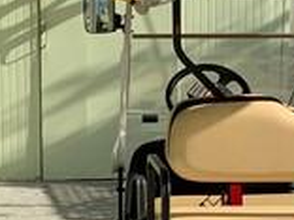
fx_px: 1614
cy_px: 318
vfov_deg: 7.7
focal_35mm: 190
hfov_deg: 10.4
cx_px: 141
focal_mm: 3
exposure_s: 1/1279
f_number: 1.8
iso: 16
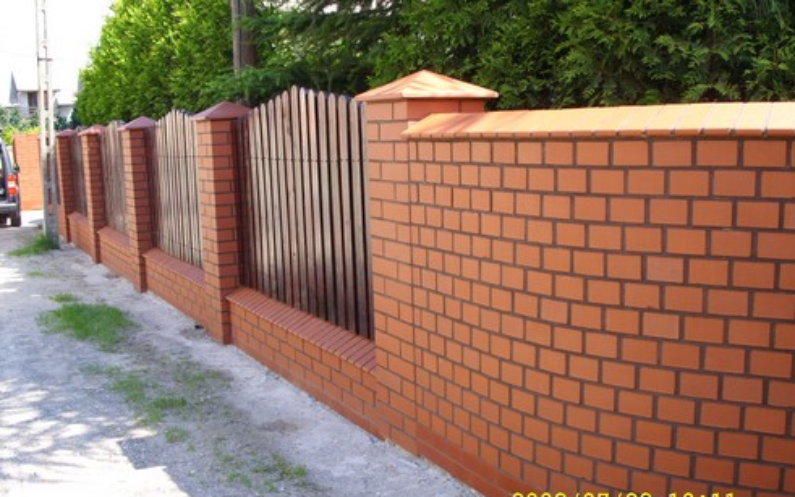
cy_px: 261
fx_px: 888
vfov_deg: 31.3
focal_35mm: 41
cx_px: 402
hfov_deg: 48.2
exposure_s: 1/105
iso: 50
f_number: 4
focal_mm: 7.8
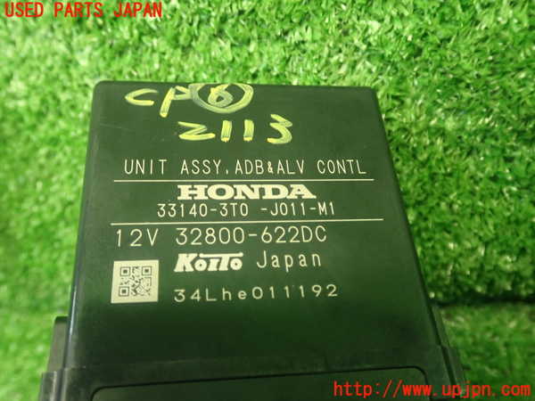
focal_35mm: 32
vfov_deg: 44.2
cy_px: 200
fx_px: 495
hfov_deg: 56.8
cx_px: 268
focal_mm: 5.79
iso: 400
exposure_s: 1/30
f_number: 2.4
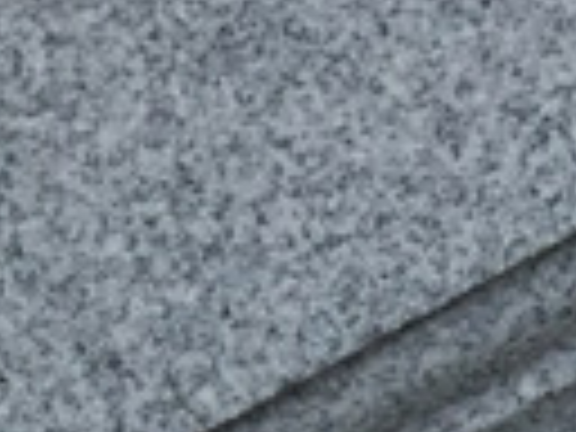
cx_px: 1224
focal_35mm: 193
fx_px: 3211
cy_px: 1238
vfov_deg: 7.0
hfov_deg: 9.5
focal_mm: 3.3
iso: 25
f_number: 2.4
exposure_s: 1/522
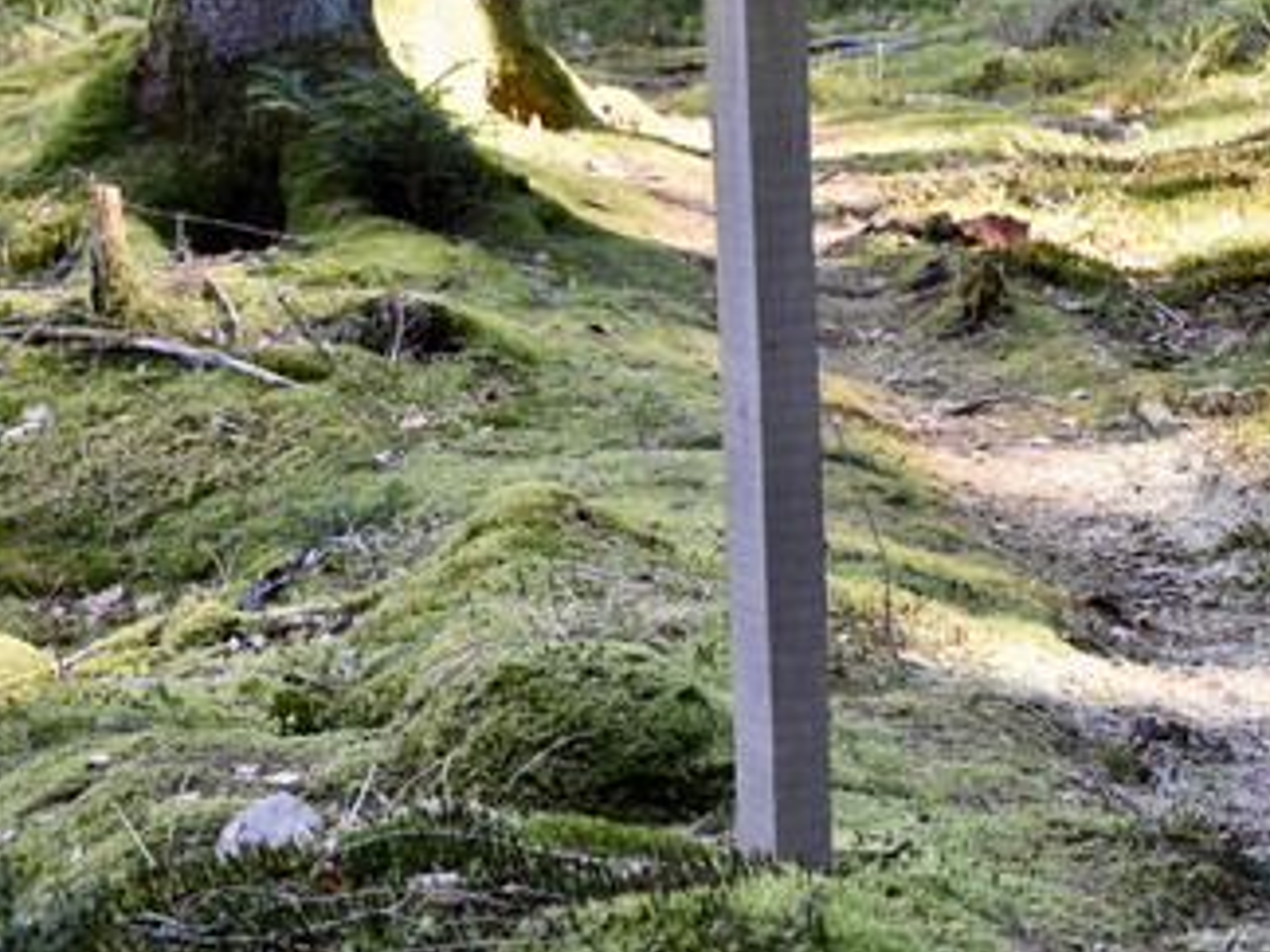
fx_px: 5482
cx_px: 1094
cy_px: 454
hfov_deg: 13.1
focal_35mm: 149
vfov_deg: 9.9
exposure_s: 1/60
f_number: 4.2
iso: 400
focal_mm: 35
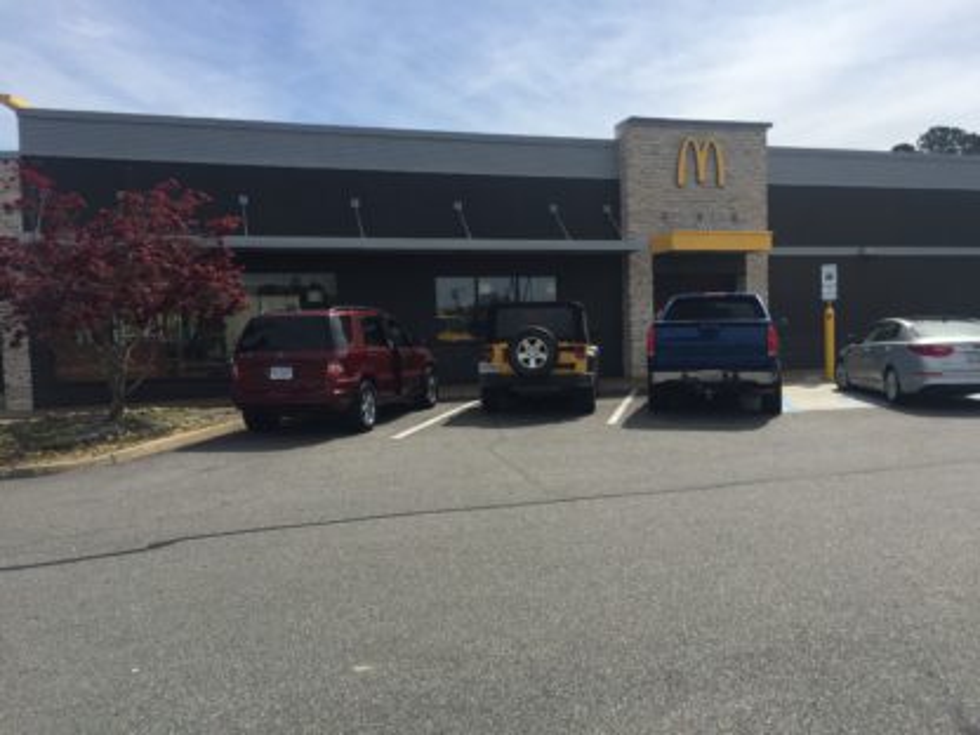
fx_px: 821
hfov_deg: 61.7
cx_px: 490
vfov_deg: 48.2
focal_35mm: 29
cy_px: 368
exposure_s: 1/2825
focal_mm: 4.15
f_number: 2.2
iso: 32
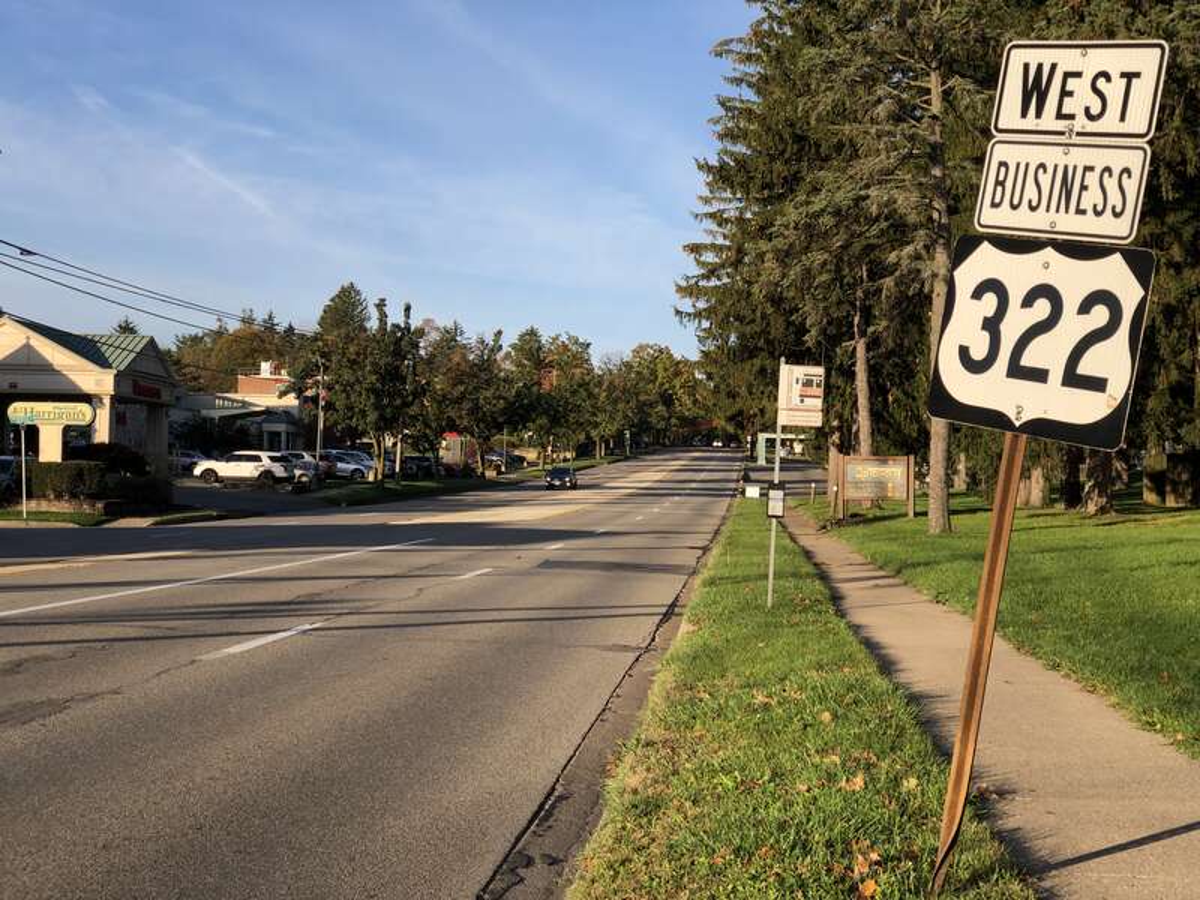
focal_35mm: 52
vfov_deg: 28.0
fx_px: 1803
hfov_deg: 36.8
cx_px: 600
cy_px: 450
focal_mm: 6
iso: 16
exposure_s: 1/639
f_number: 2.4
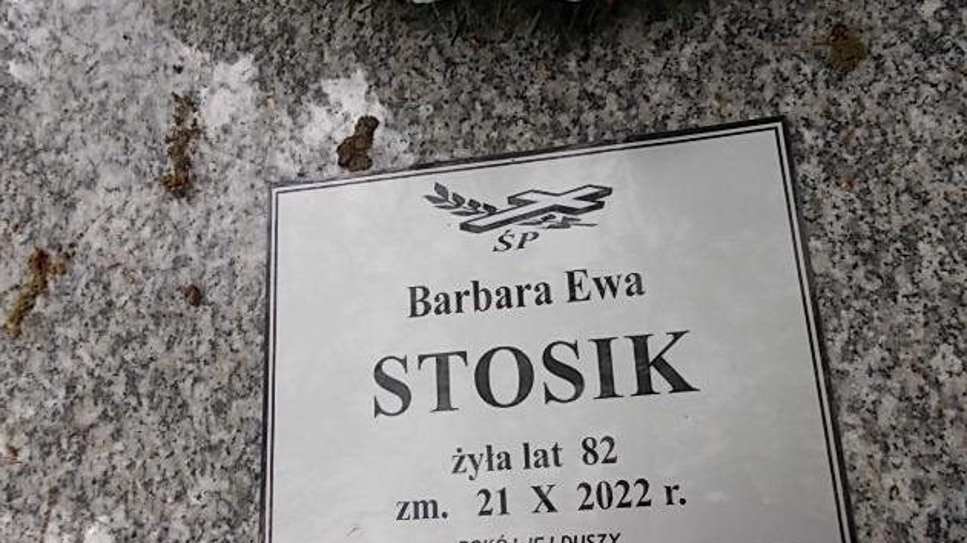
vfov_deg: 37.6
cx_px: 477
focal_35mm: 31
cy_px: 318
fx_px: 795
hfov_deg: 62.6
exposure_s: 1/320
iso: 80
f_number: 2.7
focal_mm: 4
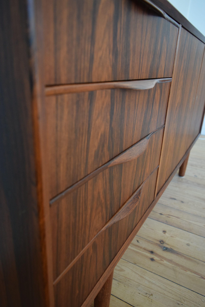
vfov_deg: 67.3
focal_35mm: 27
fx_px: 230
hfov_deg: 48.0
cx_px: 102
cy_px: 154
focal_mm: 18
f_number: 3.5
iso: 1600
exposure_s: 1/250
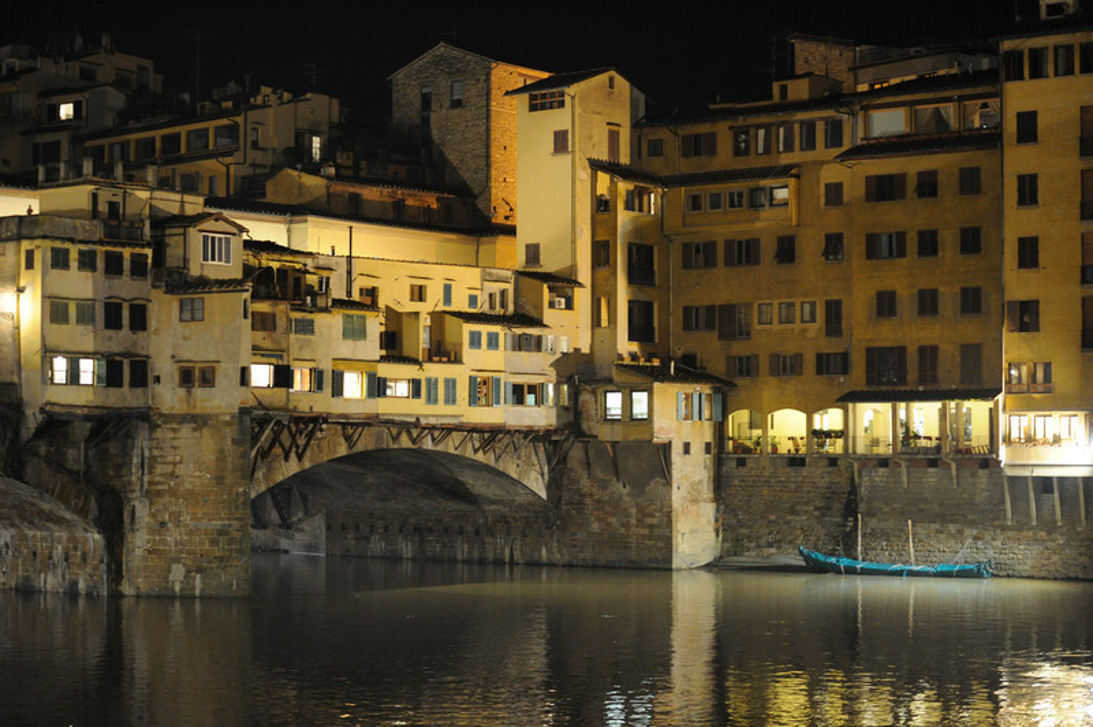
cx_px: 546
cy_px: 364
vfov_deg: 19.4
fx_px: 2123
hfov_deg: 28.9
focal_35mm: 70
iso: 5600
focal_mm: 70
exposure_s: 1/30
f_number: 2.8
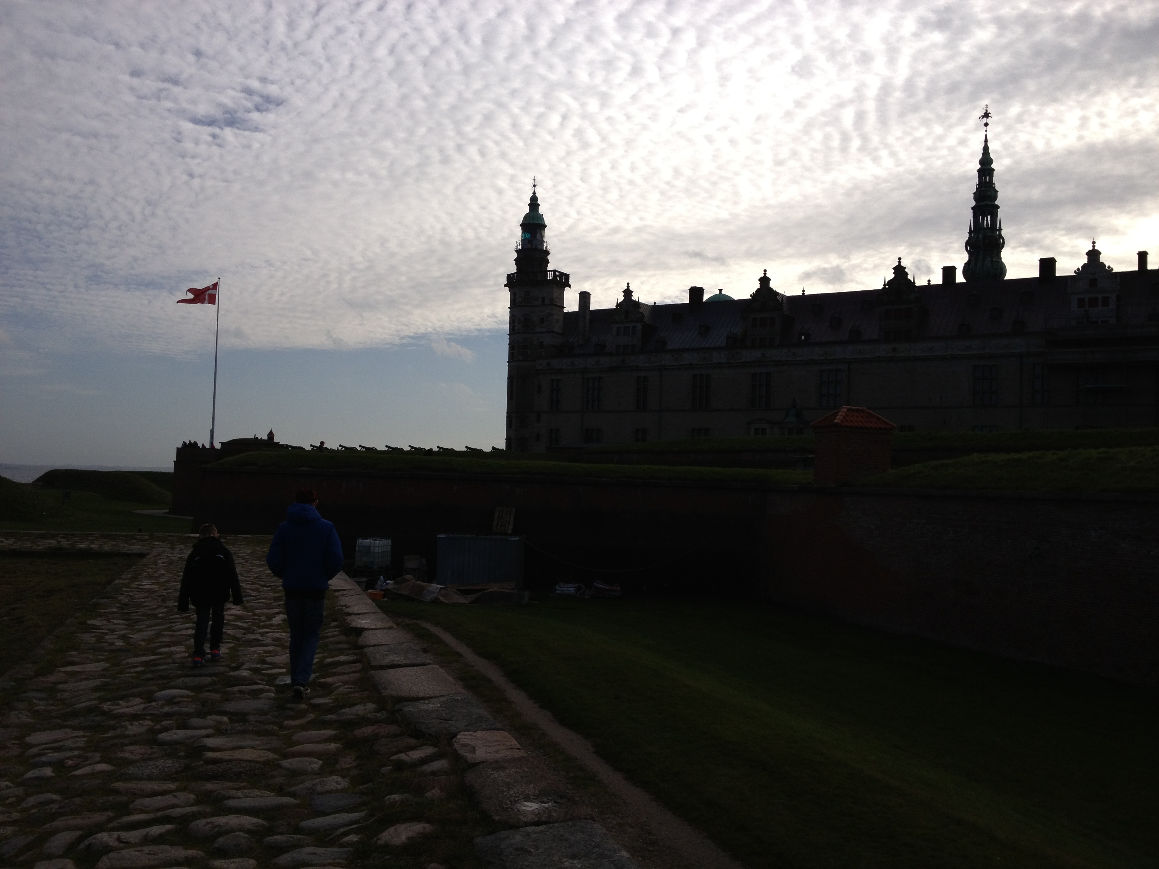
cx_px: 580
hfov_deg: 52.6
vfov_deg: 40.7
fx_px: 1172
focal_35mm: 35
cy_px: 434
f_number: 2.4
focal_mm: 4.28
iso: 50
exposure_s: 1/3247
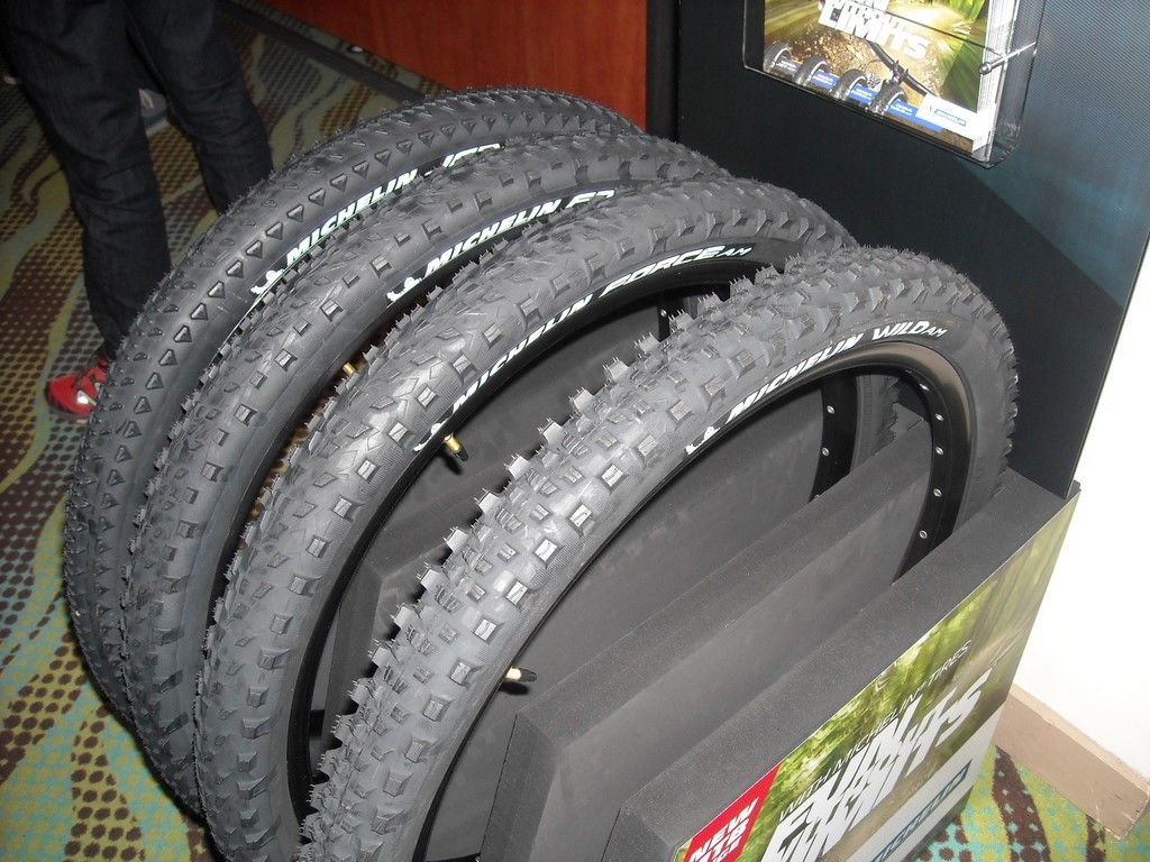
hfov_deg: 52.6
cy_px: 431
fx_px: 1163
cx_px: 575
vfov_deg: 40.7
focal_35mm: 35
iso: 200
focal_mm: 5.7
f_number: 2.8
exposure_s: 1/60
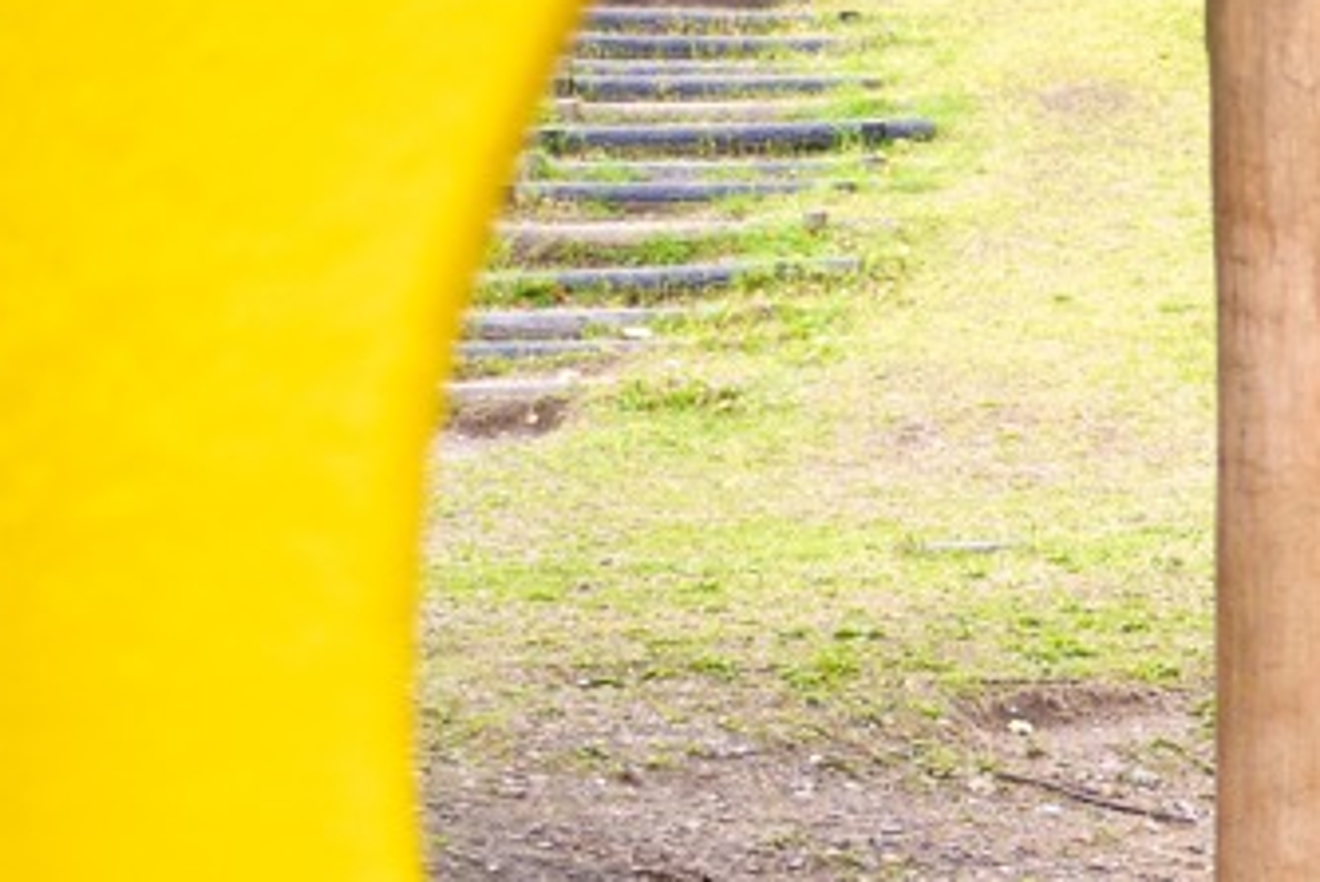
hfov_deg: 14.0
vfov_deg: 9.9
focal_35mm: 138
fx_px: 5062
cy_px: 670
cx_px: 1905
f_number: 4
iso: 200
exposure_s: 1/250
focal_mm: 30
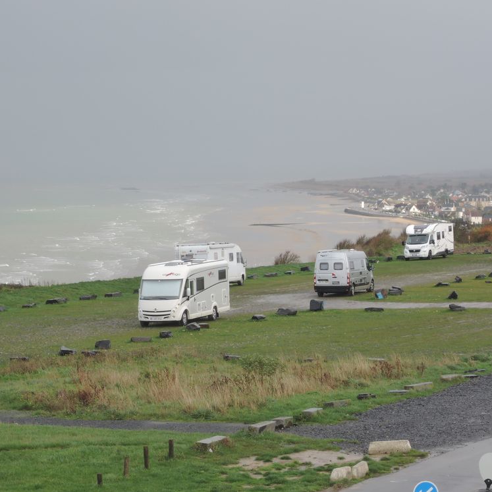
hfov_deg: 12.3
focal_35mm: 142
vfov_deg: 12.3
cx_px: 277
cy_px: 246
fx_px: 2283
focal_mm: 25.5
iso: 125
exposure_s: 1/125
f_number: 7.1
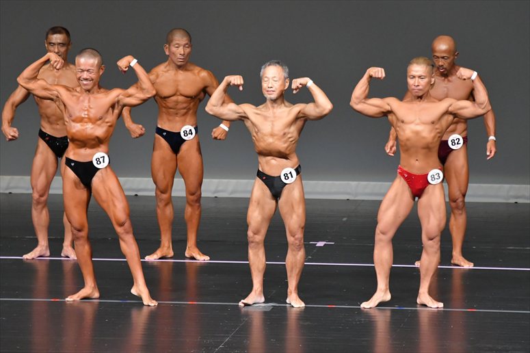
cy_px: 176
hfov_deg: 6.5
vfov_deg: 4.4
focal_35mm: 315
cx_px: 265
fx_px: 4635
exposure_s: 1/400
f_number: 5.6
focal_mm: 210
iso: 5000
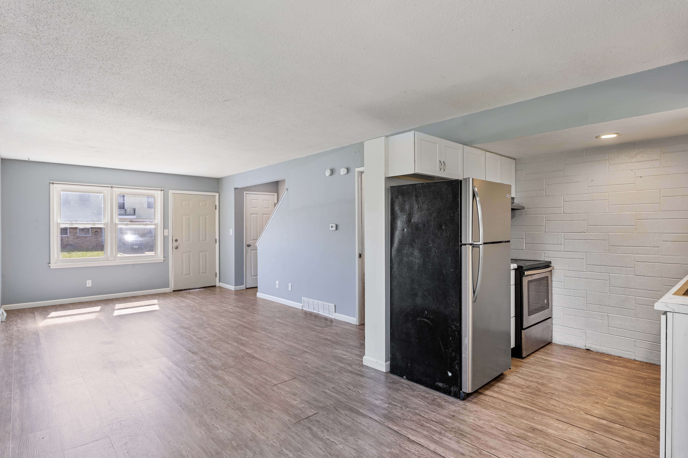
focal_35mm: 19
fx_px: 363
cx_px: 344
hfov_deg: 86.9
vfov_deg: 64.6
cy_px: 229
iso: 320
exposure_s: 1/1.25
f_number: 13
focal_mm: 19
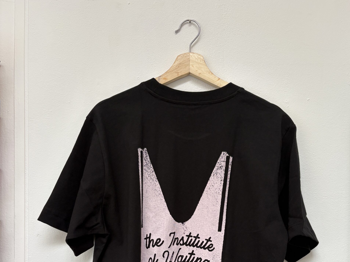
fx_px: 354
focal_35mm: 35
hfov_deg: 52.6
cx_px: 176
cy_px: 226
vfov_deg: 38.4
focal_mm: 5.96
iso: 125
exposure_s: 1/101
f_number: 1.6
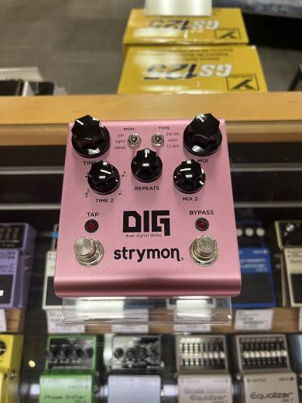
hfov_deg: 53.1
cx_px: 151
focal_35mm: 26
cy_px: 202
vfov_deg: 67.3
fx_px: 302
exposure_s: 1/60
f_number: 1.6
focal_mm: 5.1
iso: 100
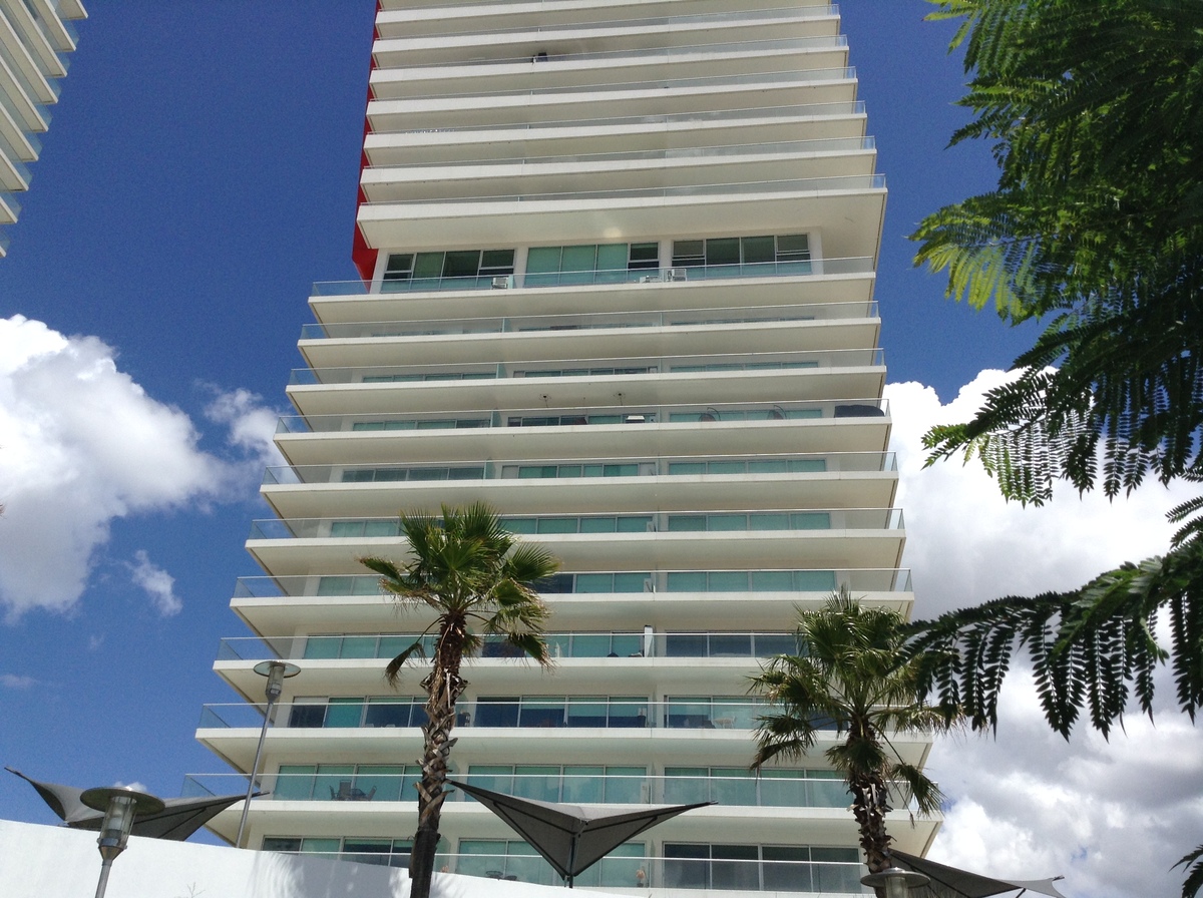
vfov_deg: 42.8
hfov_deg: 55.4
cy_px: 449
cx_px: 602
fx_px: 1145
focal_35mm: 33
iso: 25
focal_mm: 3.3
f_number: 2.4
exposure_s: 1/2000
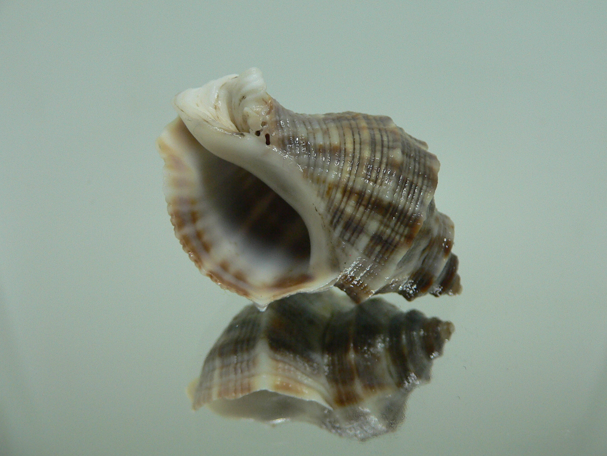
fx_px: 684
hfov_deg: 47.9
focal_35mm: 39
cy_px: 205
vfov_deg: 36.8
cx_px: 312
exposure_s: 1/60
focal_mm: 4.6
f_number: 2.8
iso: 150
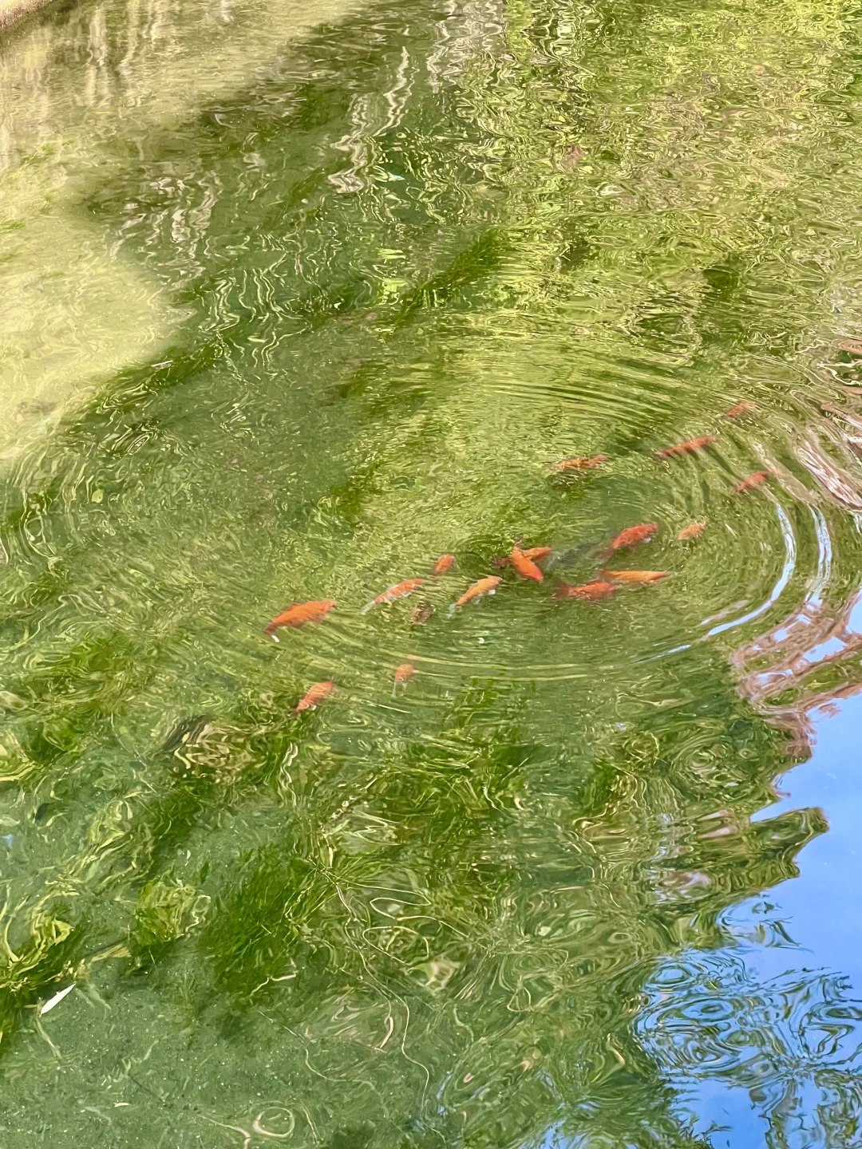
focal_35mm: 77
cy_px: 574
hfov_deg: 19.1
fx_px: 2557
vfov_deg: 25.3
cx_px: 431
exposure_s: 1/99
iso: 200
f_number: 2.8
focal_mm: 9
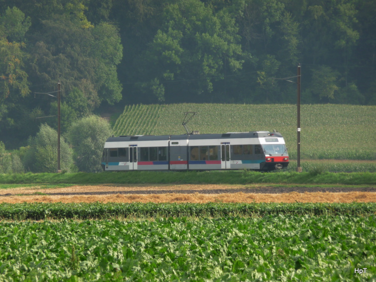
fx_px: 2868
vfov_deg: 5.6
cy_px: 141
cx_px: 188
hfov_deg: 7.5
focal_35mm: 264
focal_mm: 45.4
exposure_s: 1/200
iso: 100
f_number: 4.9
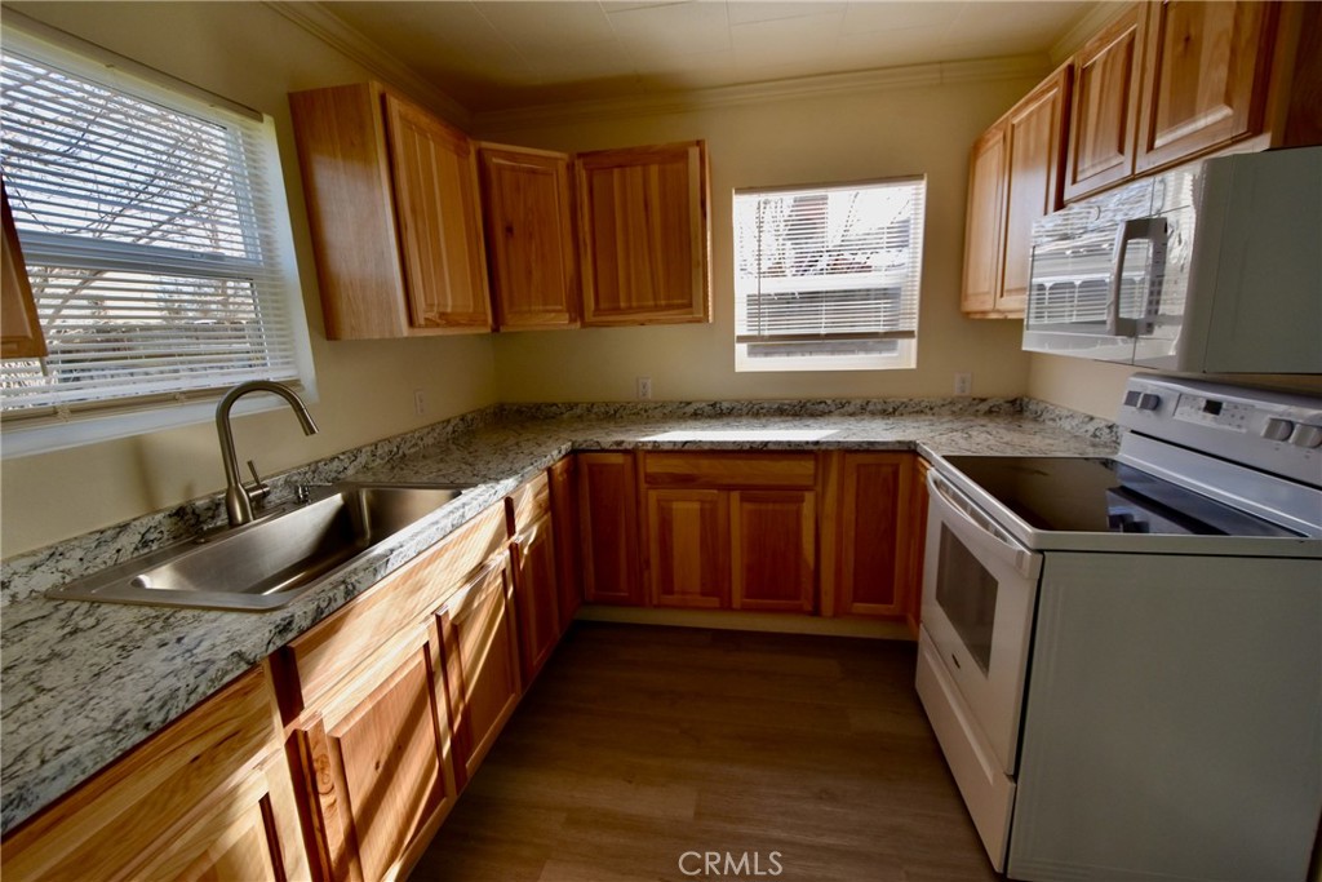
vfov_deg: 77.3
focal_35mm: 15
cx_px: 661
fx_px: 551
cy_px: 441
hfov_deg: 100.4
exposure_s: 1/250
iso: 400
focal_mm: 10
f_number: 4.5
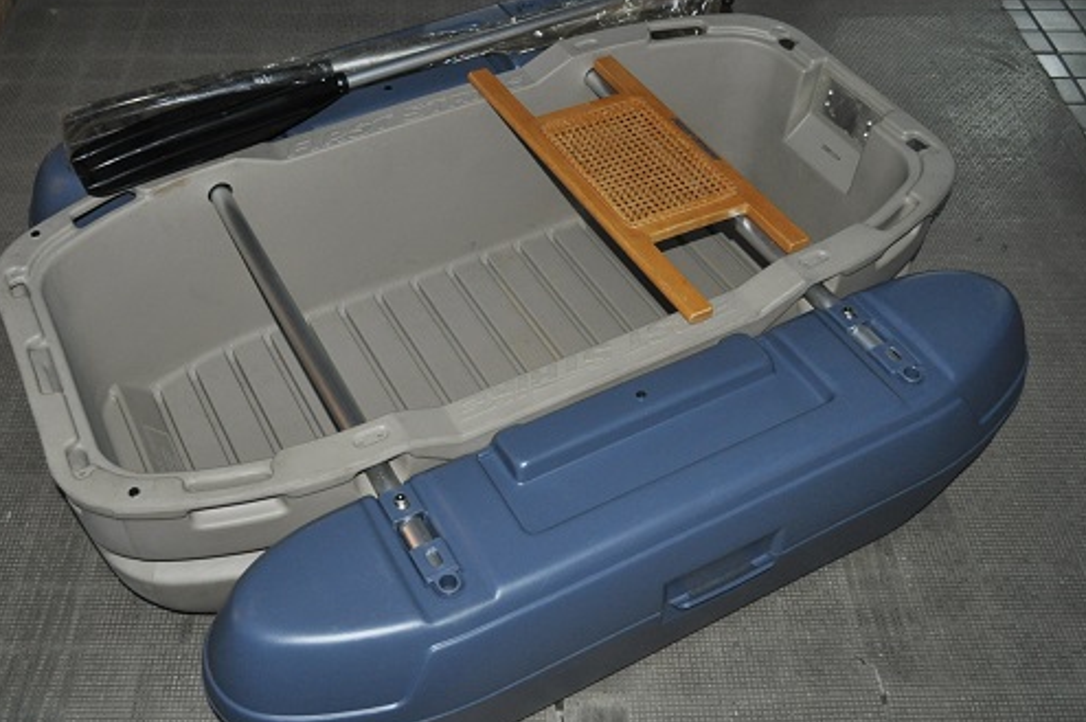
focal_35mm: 39
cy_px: 340
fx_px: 1175
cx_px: 485
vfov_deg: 34.1
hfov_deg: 49.5
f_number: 3.8
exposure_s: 1/60
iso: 800
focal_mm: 20
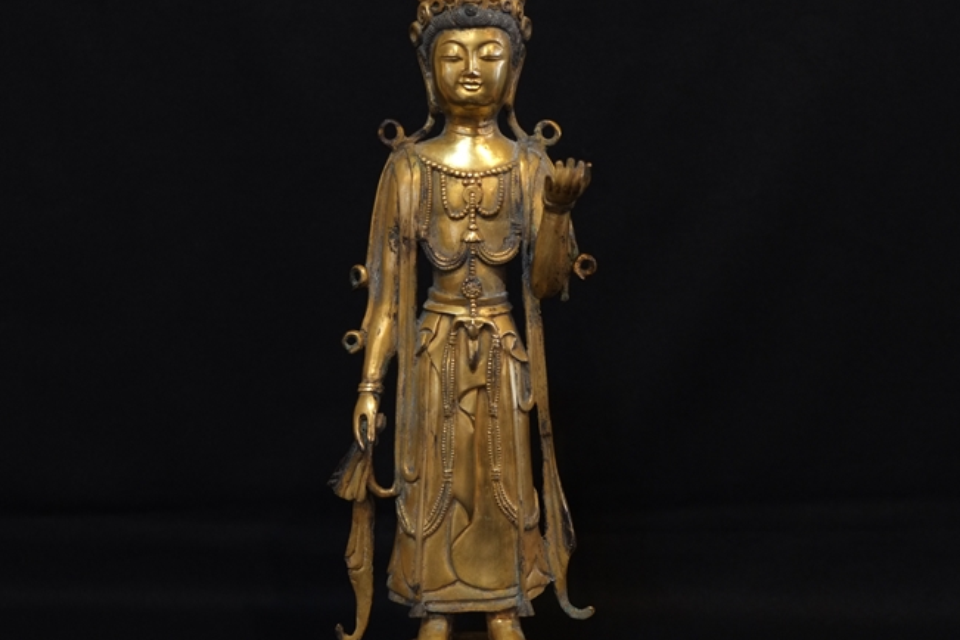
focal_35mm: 43
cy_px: 296
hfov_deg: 45.4
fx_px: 1147
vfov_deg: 31.2
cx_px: 467
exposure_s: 1/30
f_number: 3.2
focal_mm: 23.3
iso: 800
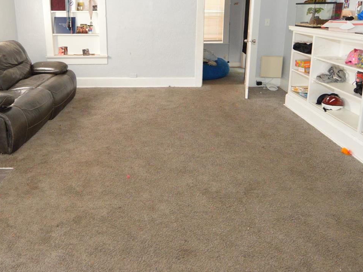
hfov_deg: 61.2
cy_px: 80
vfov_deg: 47.0
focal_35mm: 29
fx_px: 304
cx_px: 149
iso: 1600
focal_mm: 12
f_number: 4
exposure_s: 1/60
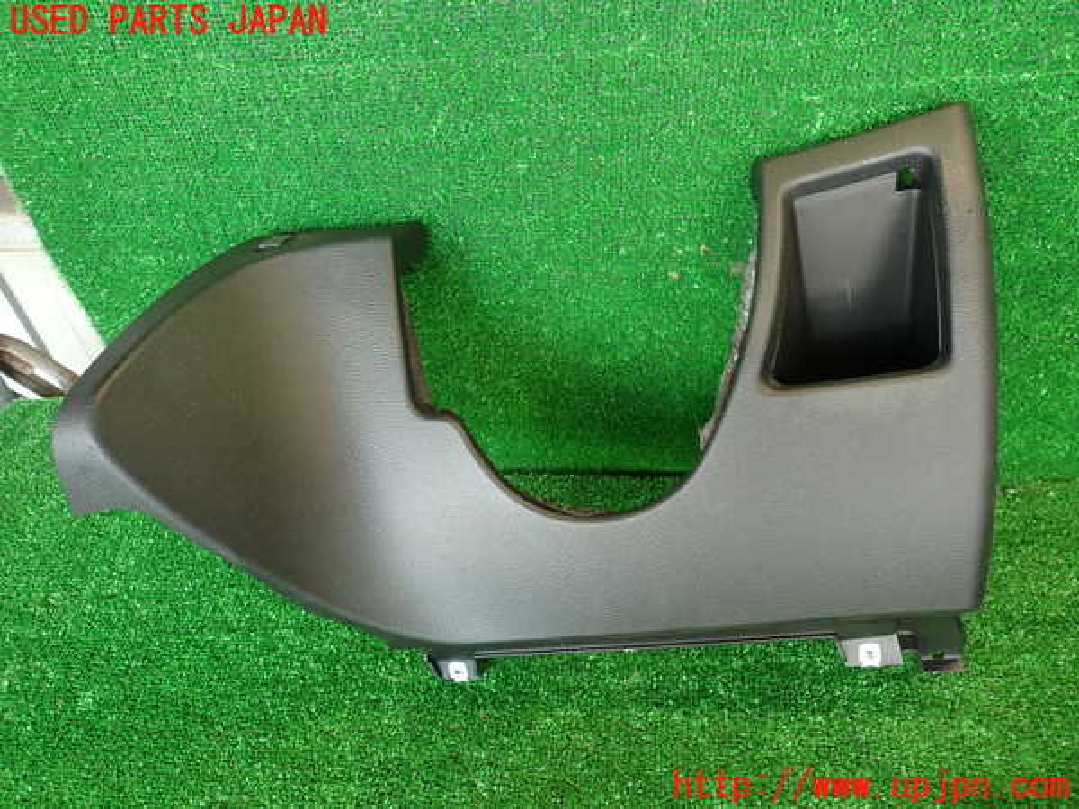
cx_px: 540
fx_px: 779
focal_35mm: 25
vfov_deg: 54.9
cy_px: 404
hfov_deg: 69.4
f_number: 2
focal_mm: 4.5
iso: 200
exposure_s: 1/40
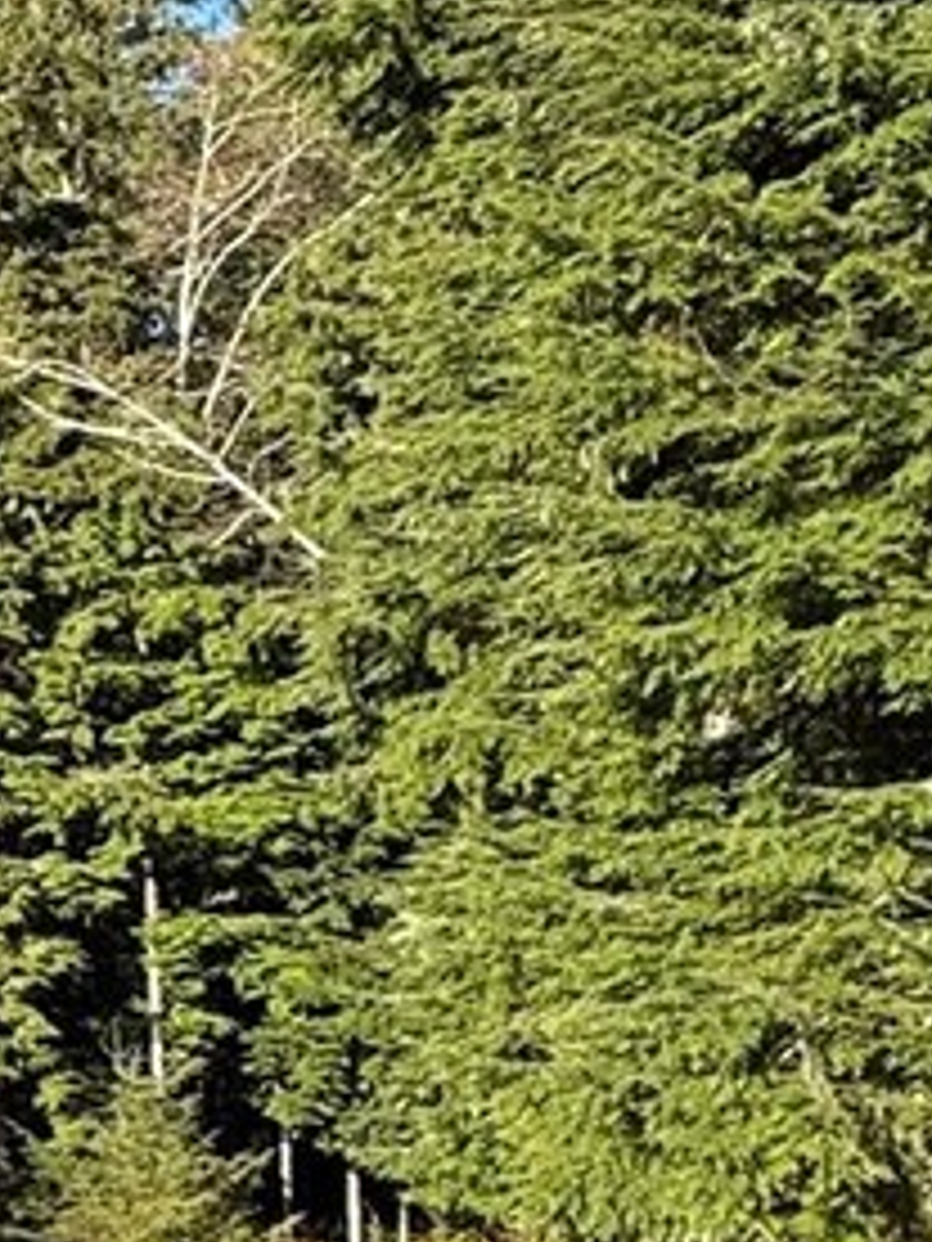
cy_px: 518
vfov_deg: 26.6
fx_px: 2621
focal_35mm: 73
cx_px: -923
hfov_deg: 15.9
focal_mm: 2.22
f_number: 2.2
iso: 50
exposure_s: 1/638
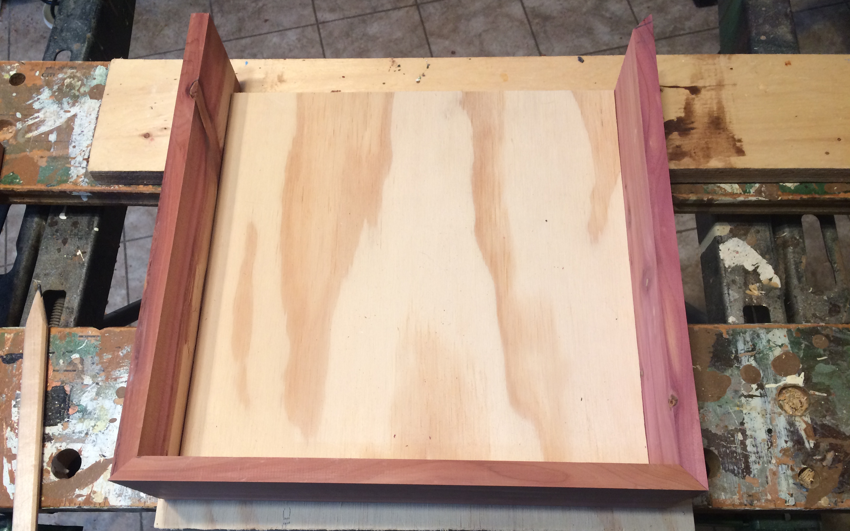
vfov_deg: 40.5
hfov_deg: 61.2
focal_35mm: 31
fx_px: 718
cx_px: 422
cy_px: 307
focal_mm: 4.15
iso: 100
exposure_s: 1/30
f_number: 2.2
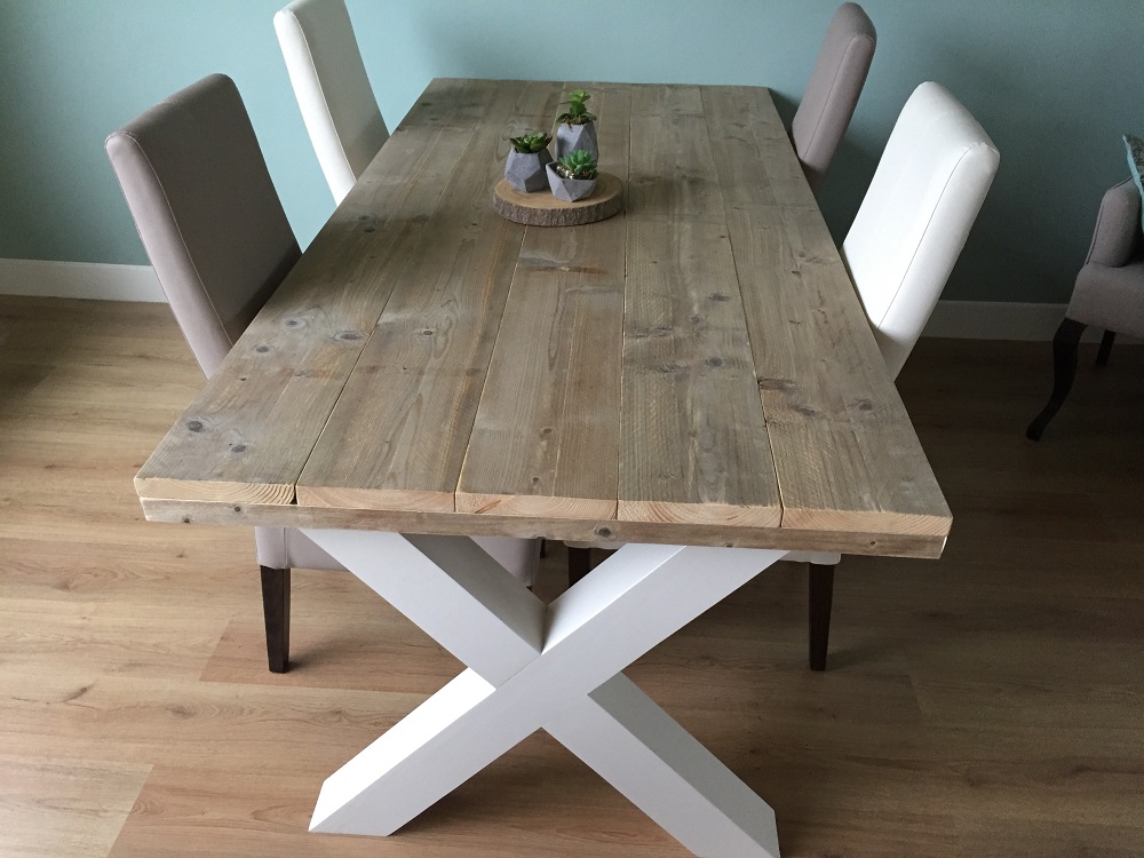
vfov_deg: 48.2
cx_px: 572
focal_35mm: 29
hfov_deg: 61.7
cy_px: 429
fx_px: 958
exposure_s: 1/33
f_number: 2.2
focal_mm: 4.15
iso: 200
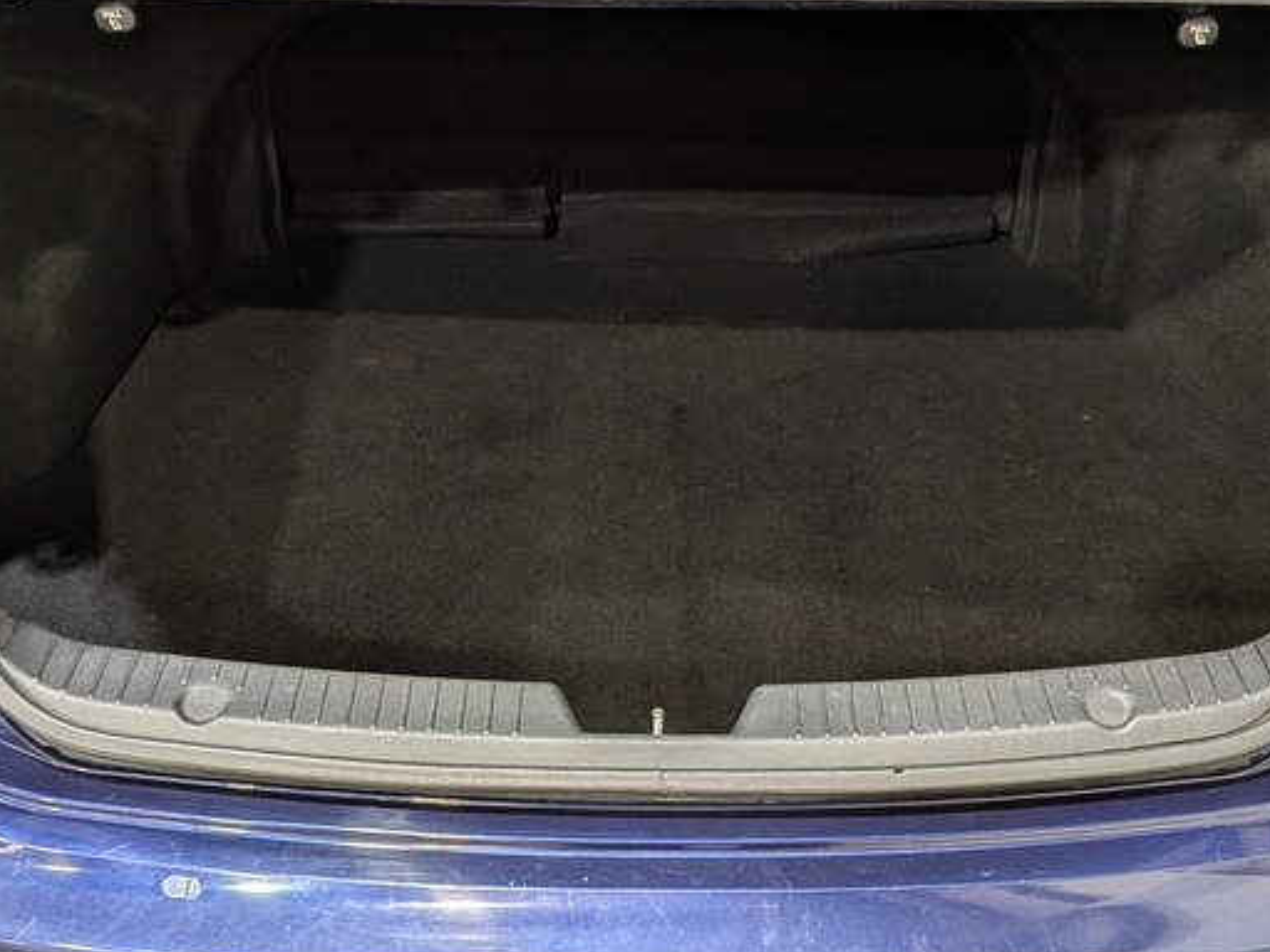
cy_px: 347
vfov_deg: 30.1
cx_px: 647
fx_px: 1761
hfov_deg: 39.7
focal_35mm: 48
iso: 175
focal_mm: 4.53
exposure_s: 1/120
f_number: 1.7
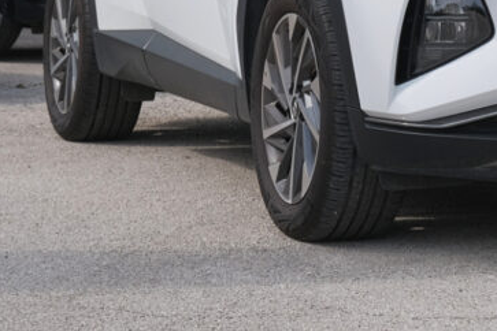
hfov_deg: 11.8
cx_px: 523
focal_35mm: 172
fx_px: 2374
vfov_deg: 7.9
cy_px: -32
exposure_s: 1/250
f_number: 9
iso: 160
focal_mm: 40.8
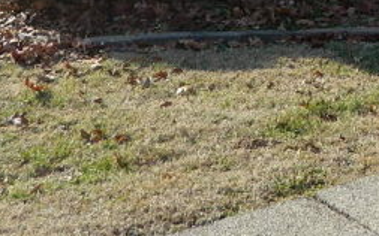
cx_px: 346
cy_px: -182
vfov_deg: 13.2
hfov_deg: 22.5
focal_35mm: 90
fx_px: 929
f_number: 3.2
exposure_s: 1/640
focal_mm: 5.1
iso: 80
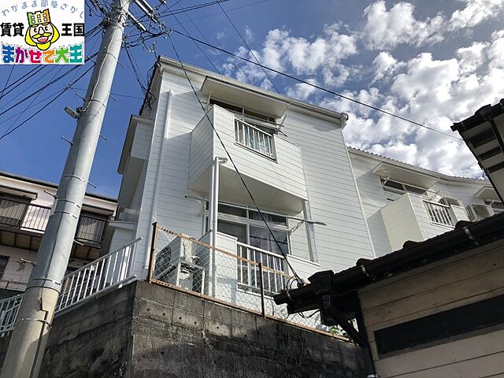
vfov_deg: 49.7
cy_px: 189
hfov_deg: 63.4
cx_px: 252
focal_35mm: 28
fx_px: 408
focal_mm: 4
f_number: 1.8
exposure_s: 1/3003
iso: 20
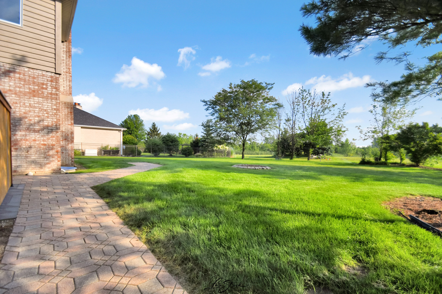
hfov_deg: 100.4
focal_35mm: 15
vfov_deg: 77.3
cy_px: 147
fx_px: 184
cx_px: 221
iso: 400
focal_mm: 10
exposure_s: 1/5000
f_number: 8
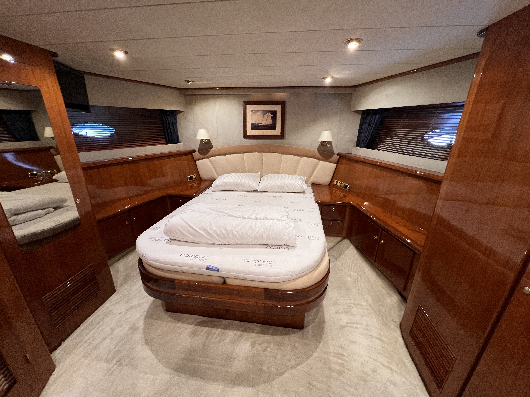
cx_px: 265
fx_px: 199
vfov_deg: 89.9
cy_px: 198
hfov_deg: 106.2
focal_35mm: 13
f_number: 1.8
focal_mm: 1.57
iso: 250
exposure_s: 1/77
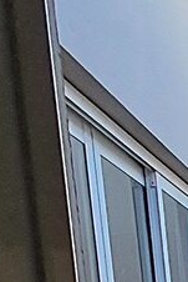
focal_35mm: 120
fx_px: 938
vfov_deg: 15.0
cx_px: 527
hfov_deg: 9.5
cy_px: 494
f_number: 2.2
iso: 40
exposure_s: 1/187
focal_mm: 1.64
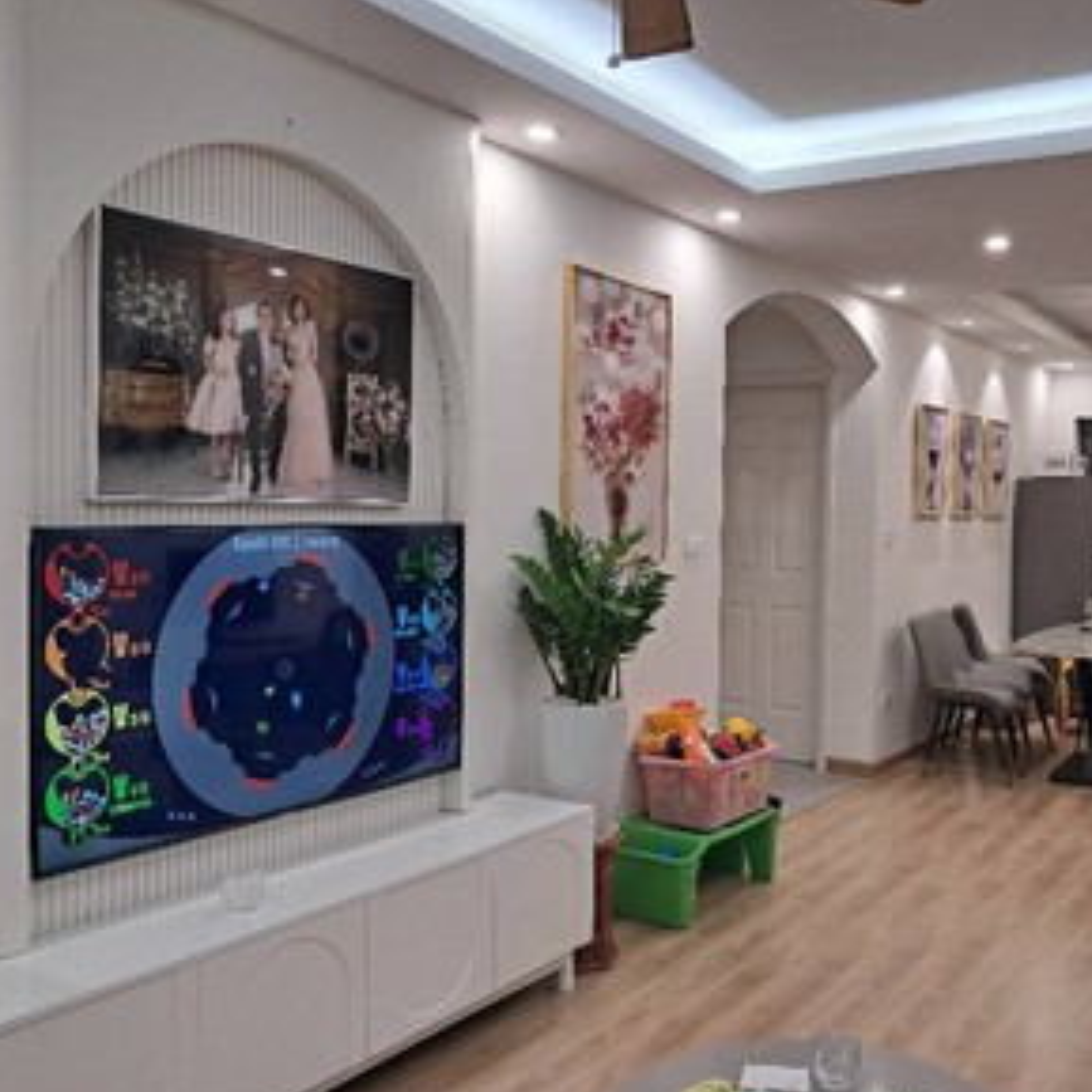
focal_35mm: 33
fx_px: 1178
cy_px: 559
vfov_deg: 49.7
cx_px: 710
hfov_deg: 49.0
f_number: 1.8
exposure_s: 1/50
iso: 64
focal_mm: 4
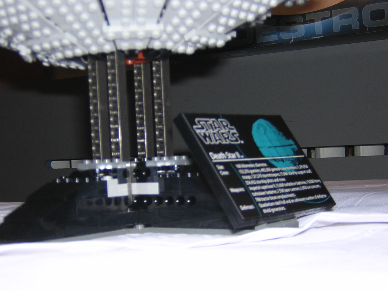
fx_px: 695
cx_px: 194
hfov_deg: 31.2
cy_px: 146
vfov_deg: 23.7
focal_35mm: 62
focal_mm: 8.1
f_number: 3.4
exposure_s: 1/60.1
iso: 100
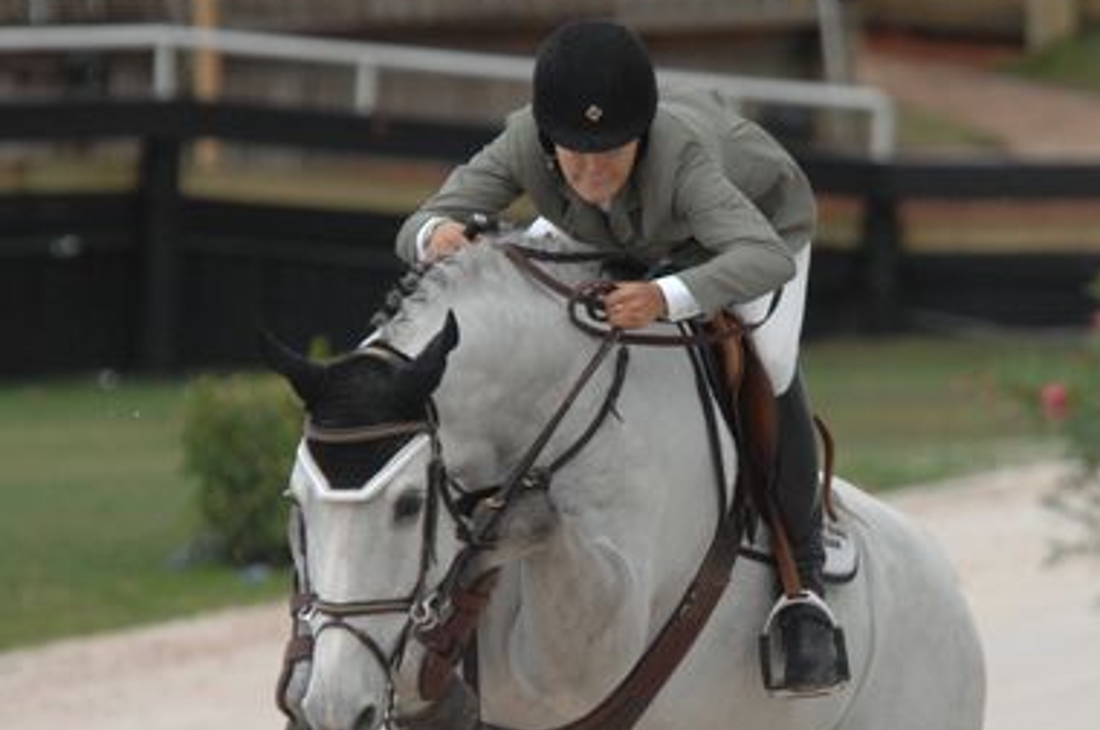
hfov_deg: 2.7
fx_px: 23122
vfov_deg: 1.8
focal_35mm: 758
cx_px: 695
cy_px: 479
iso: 400
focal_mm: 300
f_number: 5.3
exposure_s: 1/500
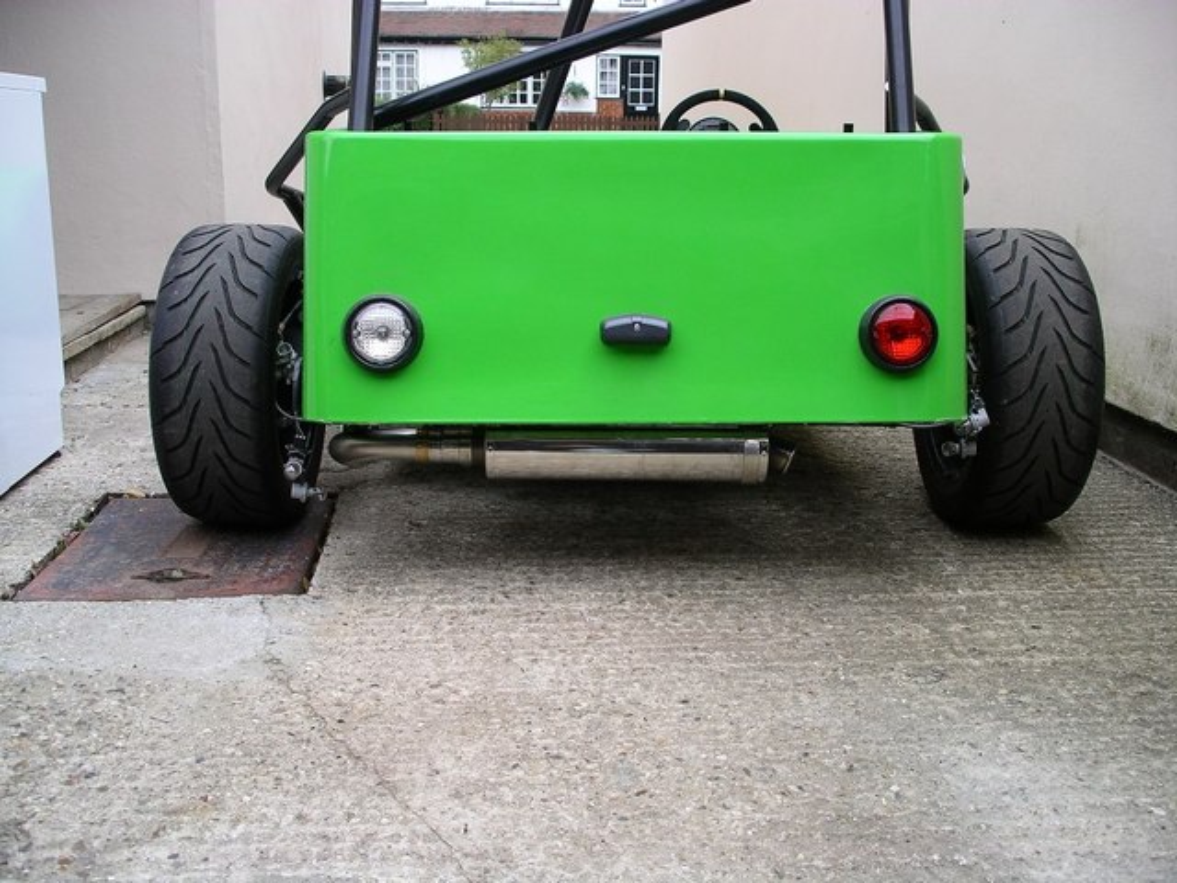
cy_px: 442
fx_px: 1258
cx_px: 588
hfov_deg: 50.1
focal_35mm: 37
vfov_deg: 38.7
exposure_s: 1/254
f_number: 3.2
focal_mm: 7.8
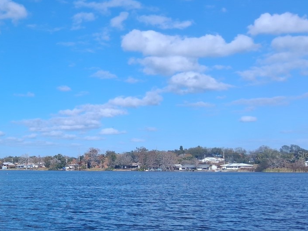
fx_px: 525
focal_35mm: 59
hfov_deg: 30.1
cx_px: -10
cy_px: 154
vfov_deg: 24.7
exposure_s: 1/710
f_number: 1.8
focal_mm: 3.98
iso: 25
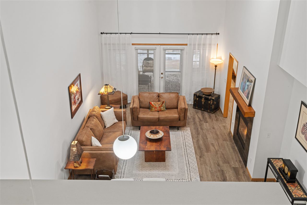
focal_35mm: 35
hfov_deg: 54.4
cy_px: 102
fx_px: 298
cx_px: 154
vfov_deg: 37.8
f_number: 8
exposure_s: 1/2.5
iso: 800
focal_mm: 35
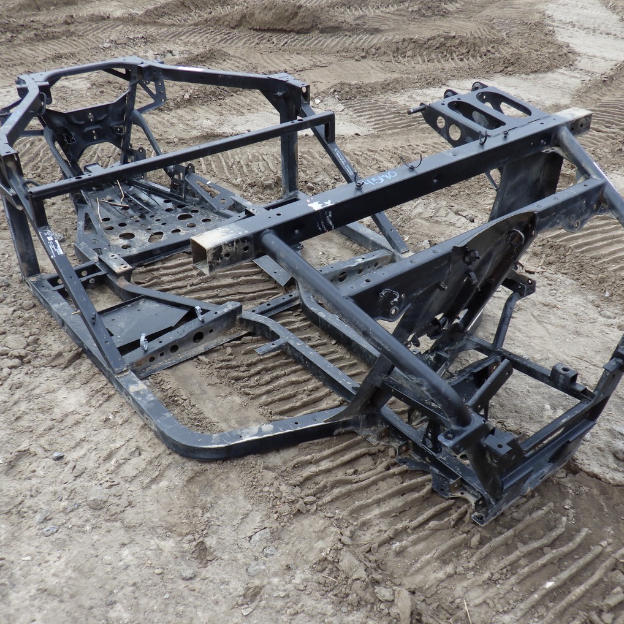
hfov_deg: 47.2
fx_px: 714
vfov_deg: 47.2
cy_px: 312
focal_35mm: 35
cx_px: 322
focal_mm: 5
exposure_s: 1/125
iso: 125
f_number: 3.5
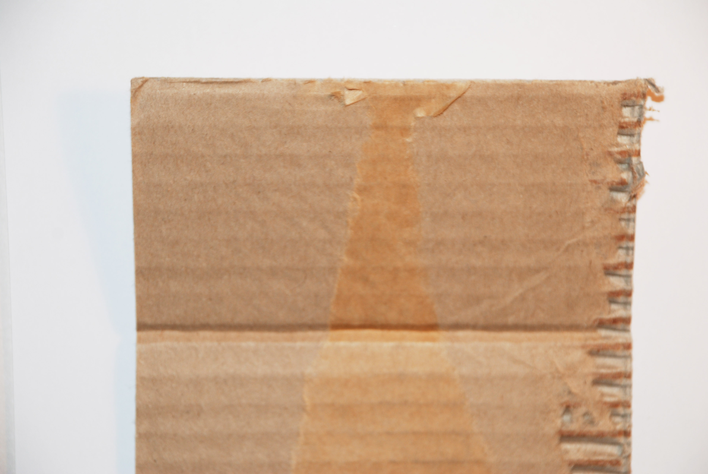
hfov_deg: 13.7
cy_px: 237
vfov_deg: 9.2
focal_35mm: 150
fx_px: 2954
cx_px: 354
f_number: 5.6
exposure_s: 1/60
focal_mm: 100
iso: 200
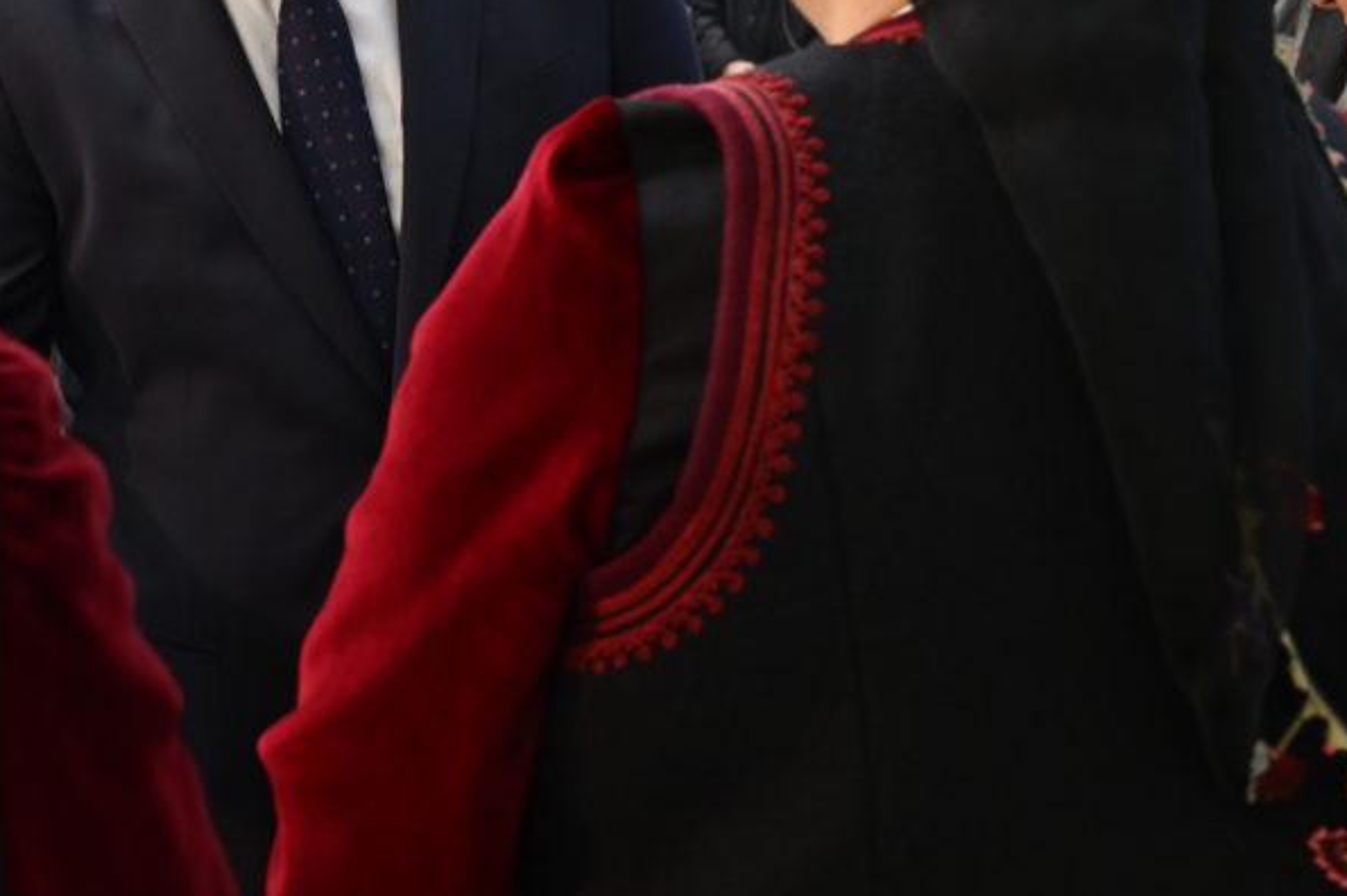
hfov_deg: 32.1
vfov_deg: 21.1
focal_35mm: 62
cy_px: -14
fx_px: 2318
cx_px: 448
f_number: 4.5
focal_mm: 24
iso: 1000
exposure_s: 1/125
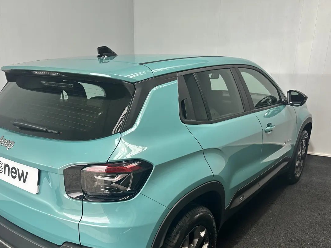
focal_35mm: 32
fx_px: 306
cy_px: 154
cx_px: 149
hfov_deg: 56.7
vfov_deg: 43.8
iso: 125
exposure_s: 1/100
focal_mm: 6.86
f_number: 1.78
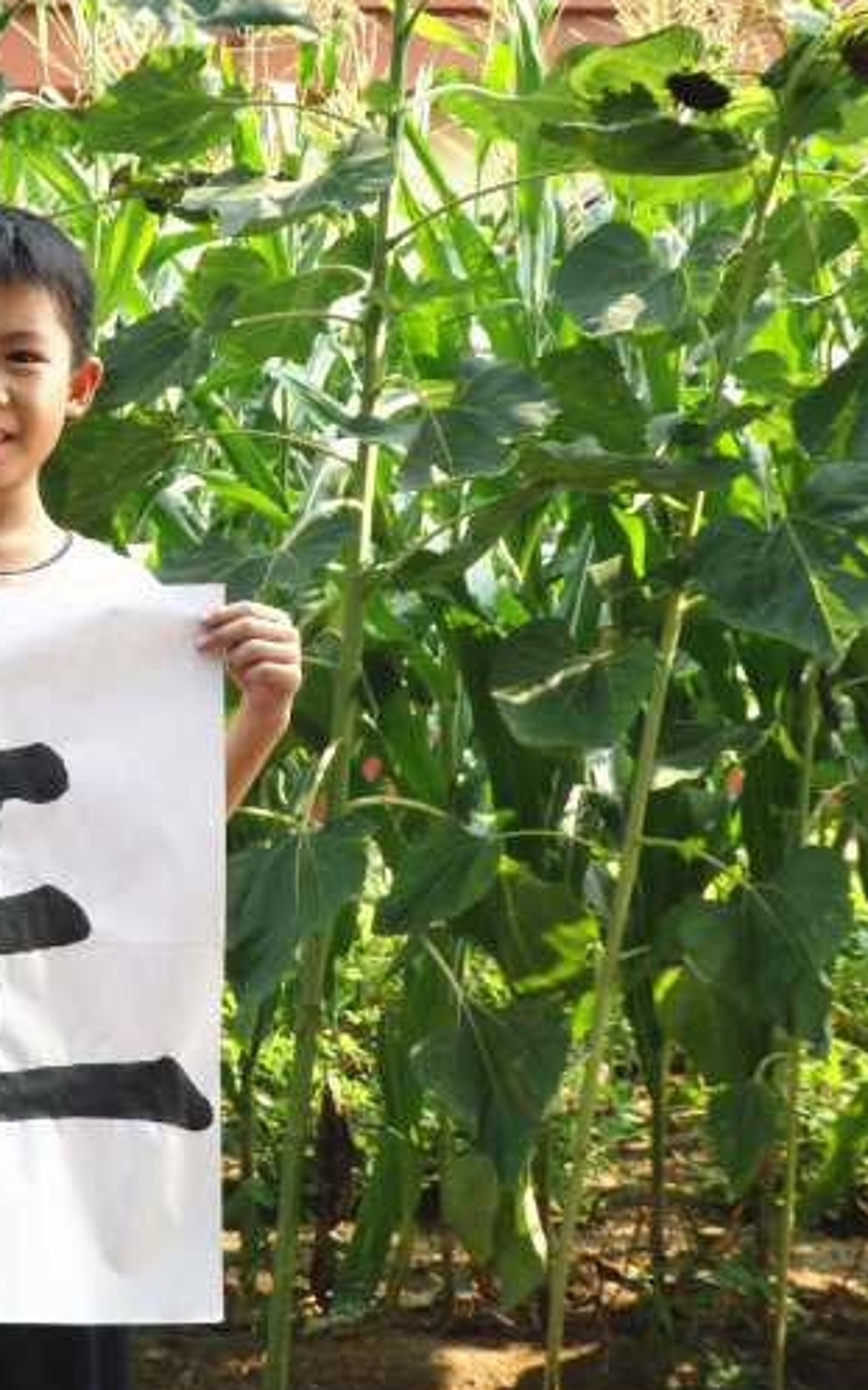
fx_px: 2727
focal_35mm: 72
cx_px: 8
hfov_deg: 17.7
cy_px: 677
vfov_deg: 28.6
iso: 100
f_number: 4
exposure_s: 1/200
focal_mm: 8.9
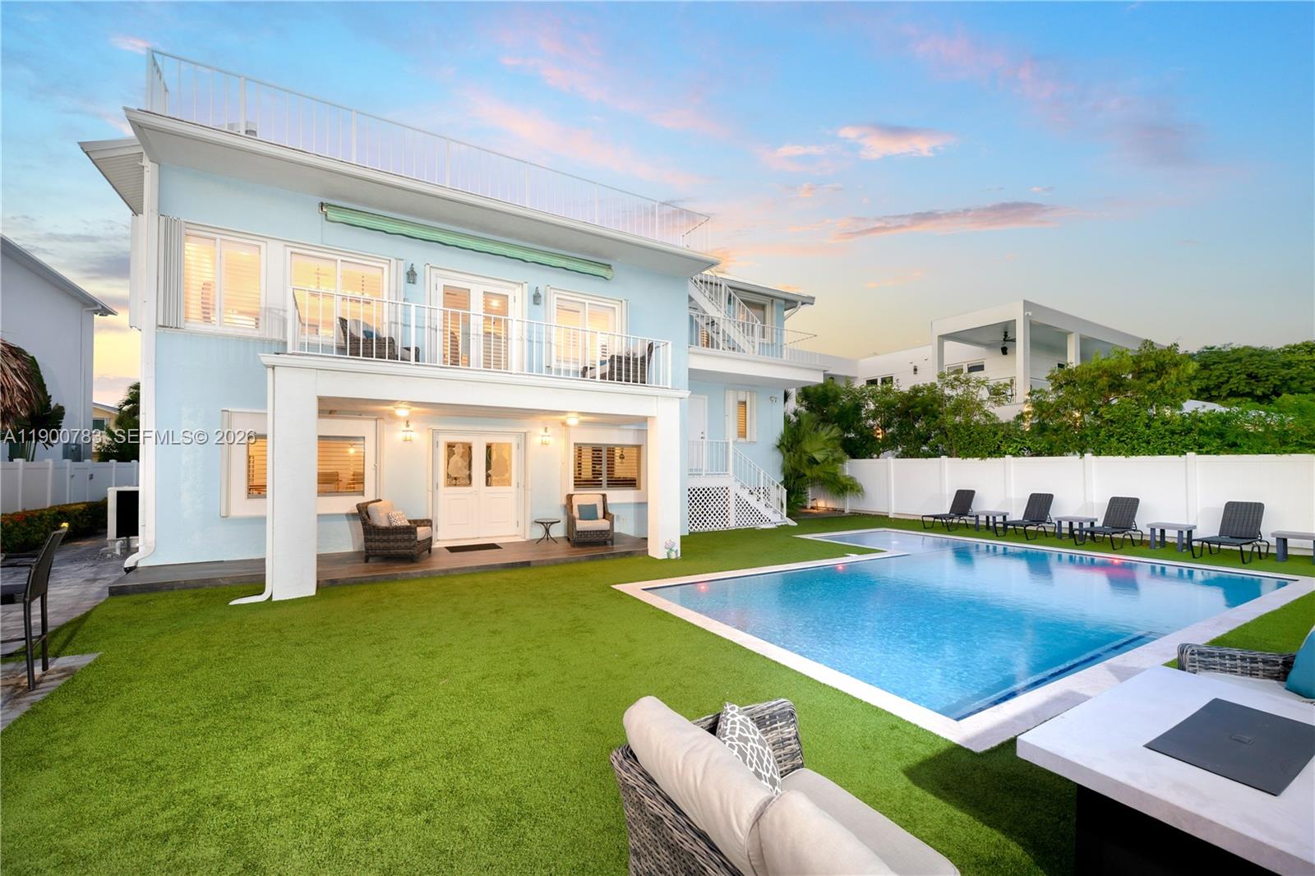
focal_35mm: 14
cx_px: 658
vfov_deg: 81.2
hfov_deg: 104.3
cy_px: 438
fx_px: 511
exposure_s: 1/6
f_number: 6.3
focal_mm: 14
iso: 200
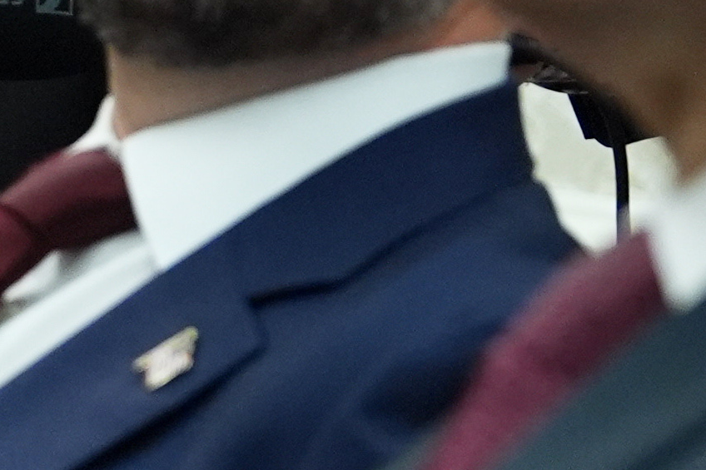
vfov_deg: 4.0
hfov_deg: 5.8
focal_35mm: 347
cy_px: 468
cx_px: -877
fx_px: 6803
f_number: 2.8
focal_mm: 50
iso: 2000
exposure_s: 1/250
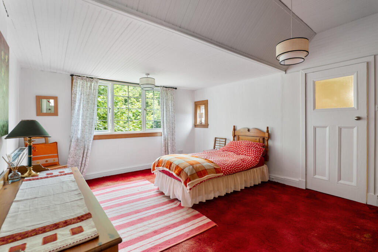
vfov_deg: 73.8
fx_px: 168
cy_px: 126
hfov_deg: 96.7
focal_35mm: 16
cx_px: 189
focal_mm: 16
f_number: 7.1
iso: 640
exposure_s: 1/4
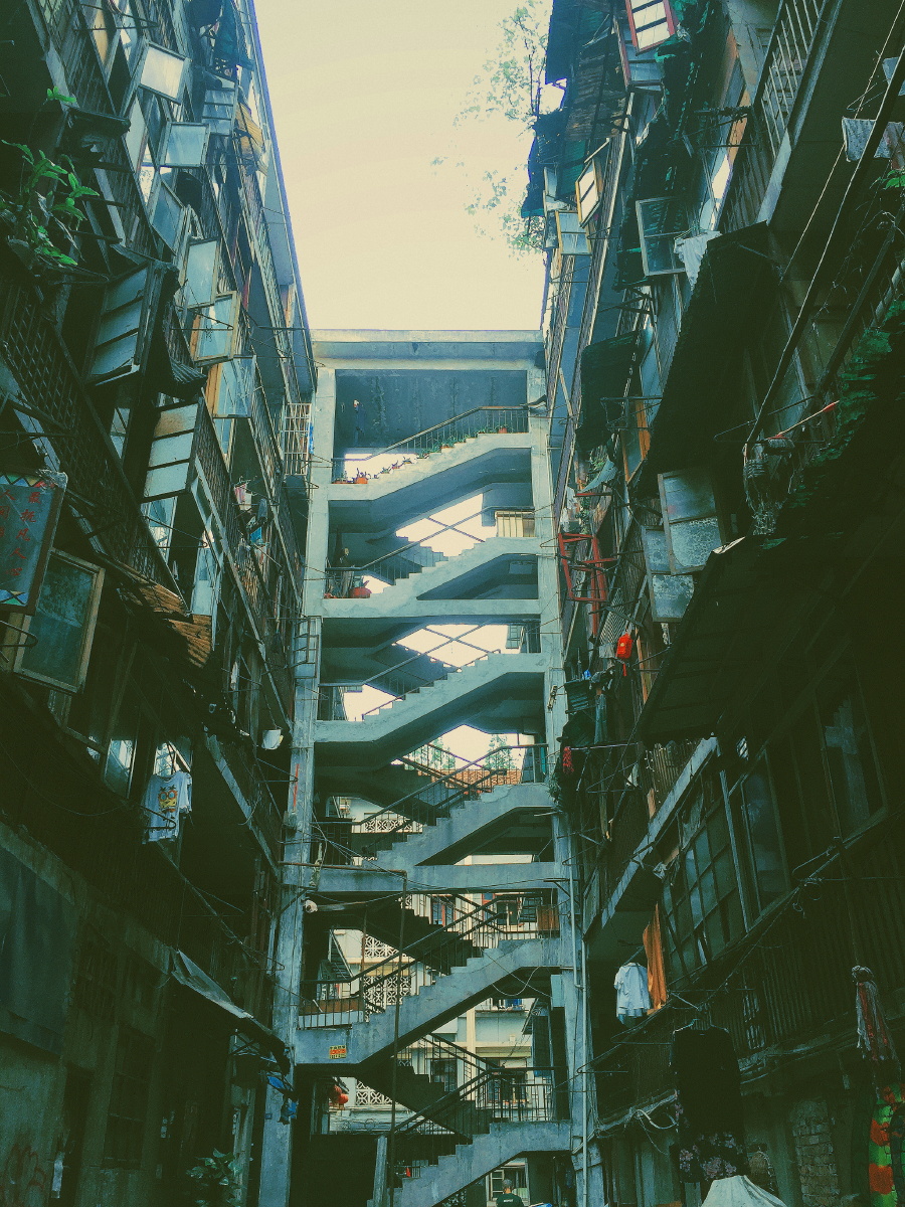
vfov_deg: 61.7
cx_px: 452
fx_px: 1011
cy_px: 604
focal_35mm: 29
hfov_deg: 48.2
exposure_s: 1/100
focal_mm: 4.15
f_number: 2.2
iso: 32
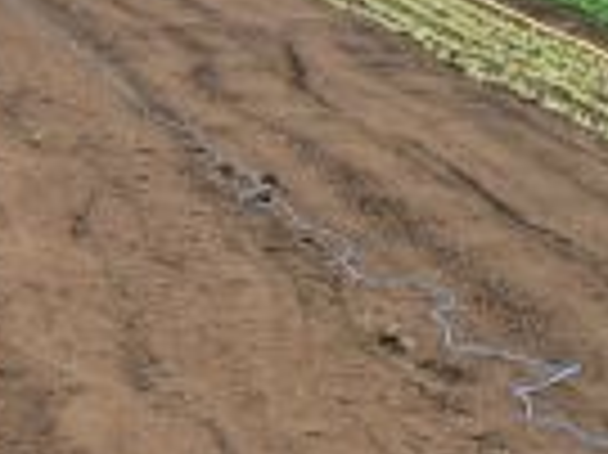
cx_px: -212
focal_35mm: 137
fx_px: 2404
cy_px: 144
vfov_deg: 10.8
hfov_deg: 13.8
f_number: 2.8
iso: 80
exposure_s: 1/100
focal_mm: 6
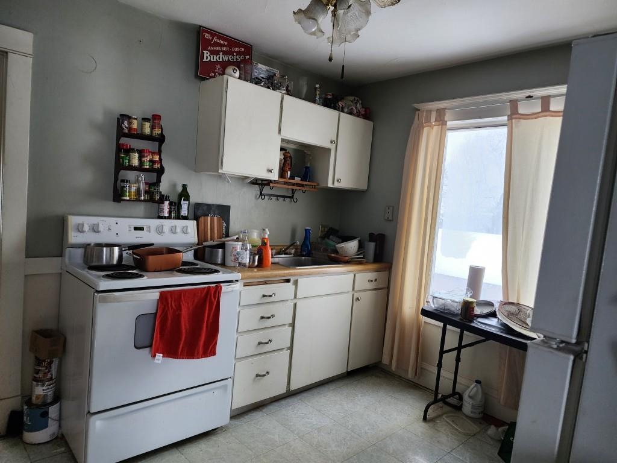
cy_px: 232
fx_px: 410
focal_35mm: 23
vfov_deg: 58.9
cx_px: 308
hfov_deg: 73.9
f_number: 1.8
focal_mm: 6.4
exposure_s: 1/120
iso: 320
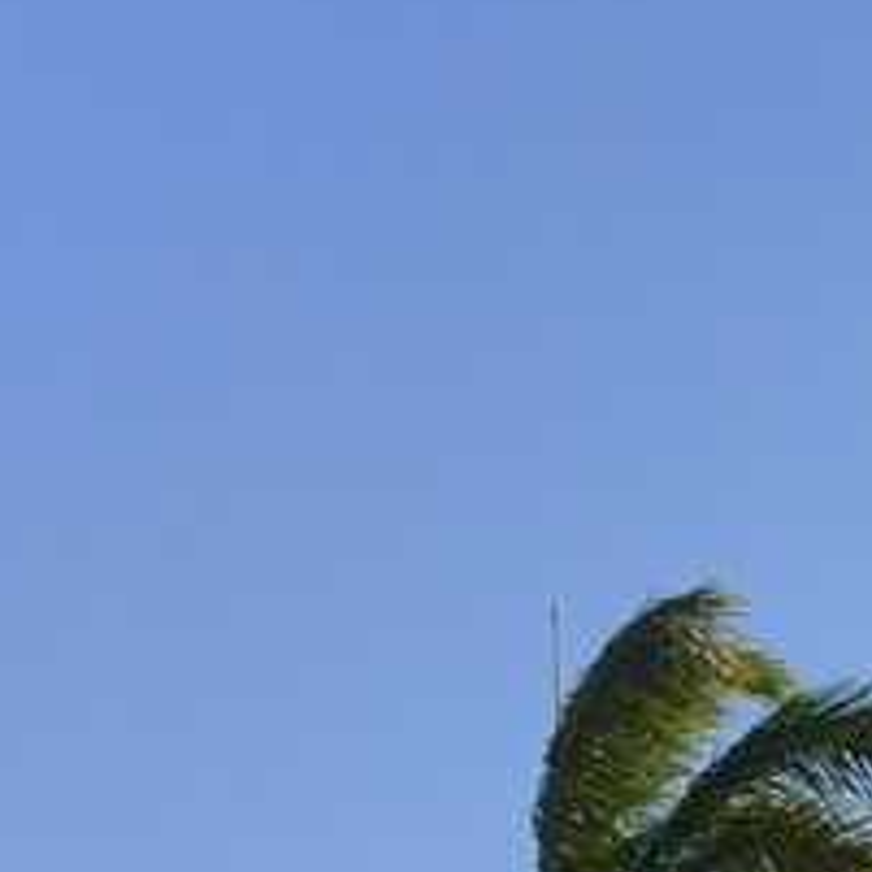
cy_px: 2004
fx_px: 5386
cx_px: 3145
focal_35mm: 189
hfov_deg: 7.4
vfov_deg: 8.5
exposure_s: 1/320
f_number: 8
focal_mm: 18.5
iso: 100
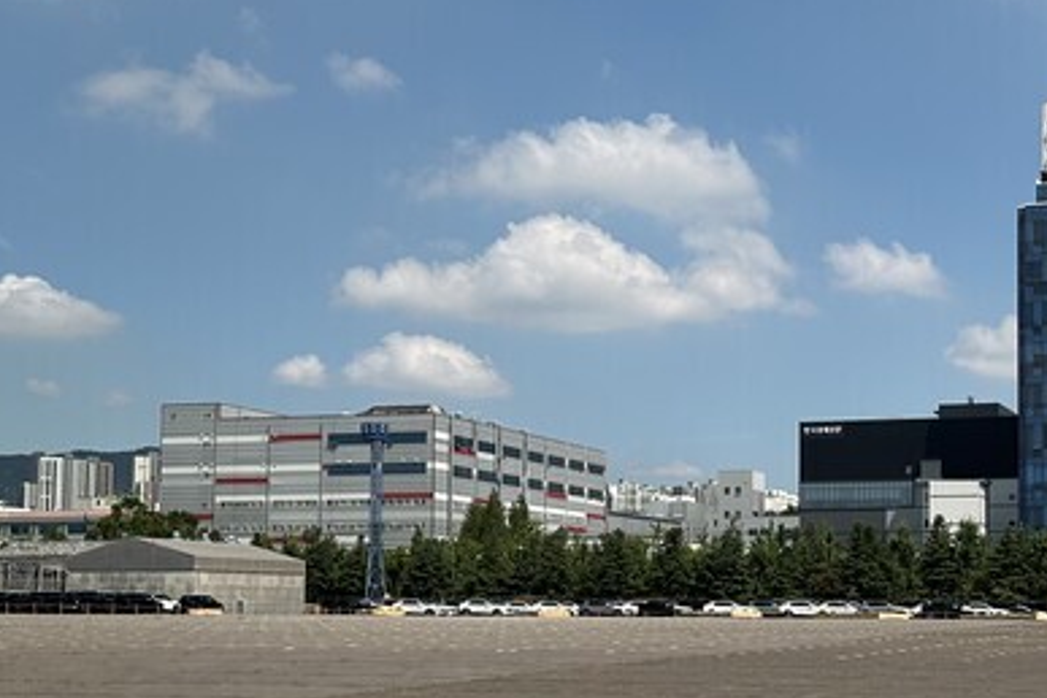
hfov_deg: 32.0
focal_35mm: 62
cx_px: 730
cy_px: 482
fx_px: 1803
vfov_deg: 21.8
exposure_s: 1/718
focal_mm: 6.86
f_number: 1.78
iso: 80
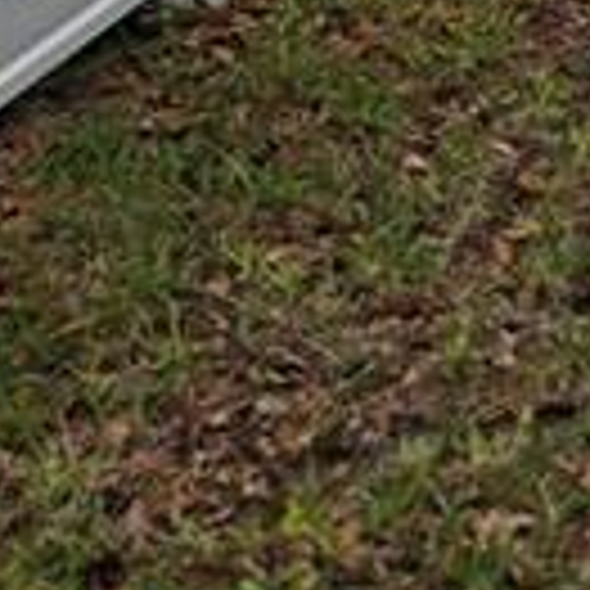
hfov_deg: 8.6
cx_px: 1392
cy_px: -824
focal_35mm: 186
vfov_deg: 8.6
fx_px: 3587
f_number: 1.7
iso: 32
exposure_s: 1/359
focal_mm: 6.3
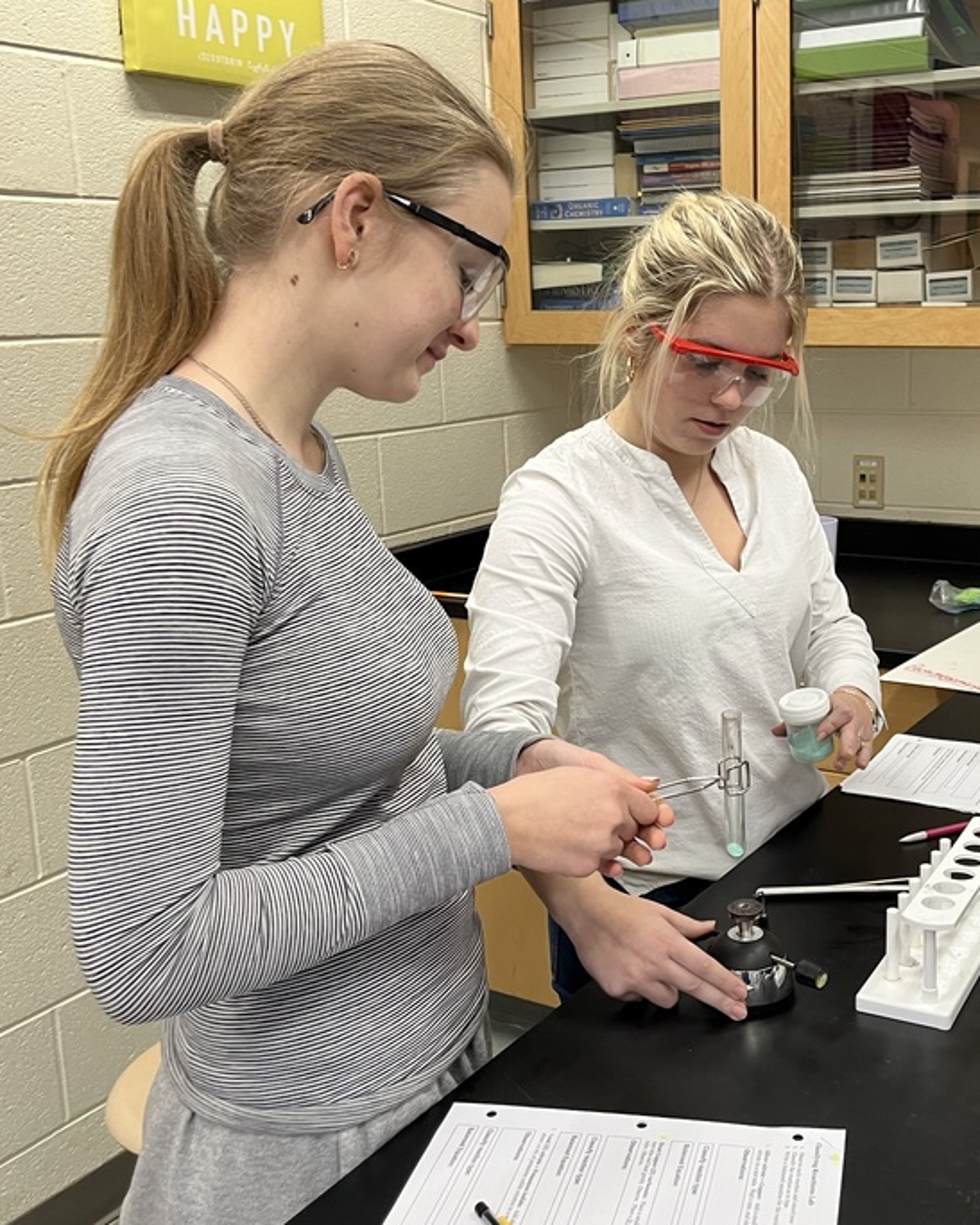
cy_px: 578
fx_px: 1378
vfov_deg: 47.9
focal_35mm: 38
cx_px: 679
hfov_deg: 38.6
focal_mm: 5.1
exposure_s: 1/60
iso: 125
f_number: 1.6
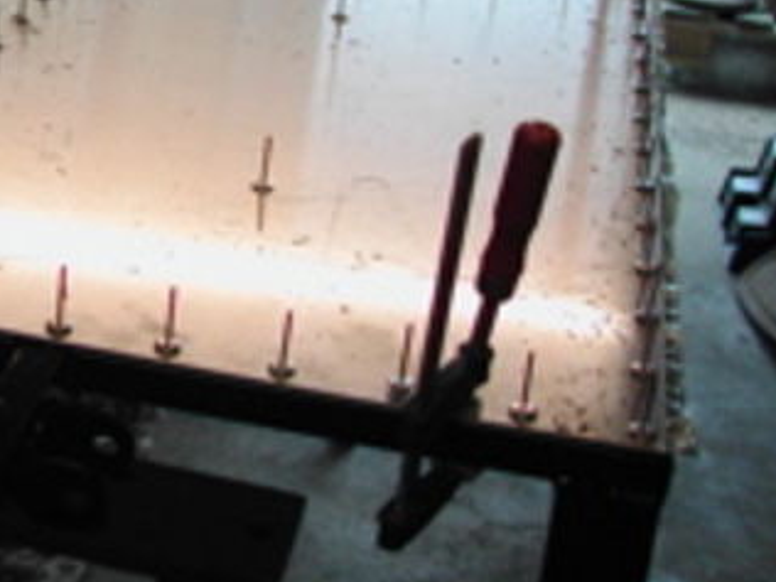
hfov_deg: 24.2
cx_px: -2
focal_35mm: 77
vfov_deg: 19.0
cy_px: 133
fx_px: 1726
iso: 100
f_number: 2.8
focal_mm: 8
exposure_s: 1/79.2
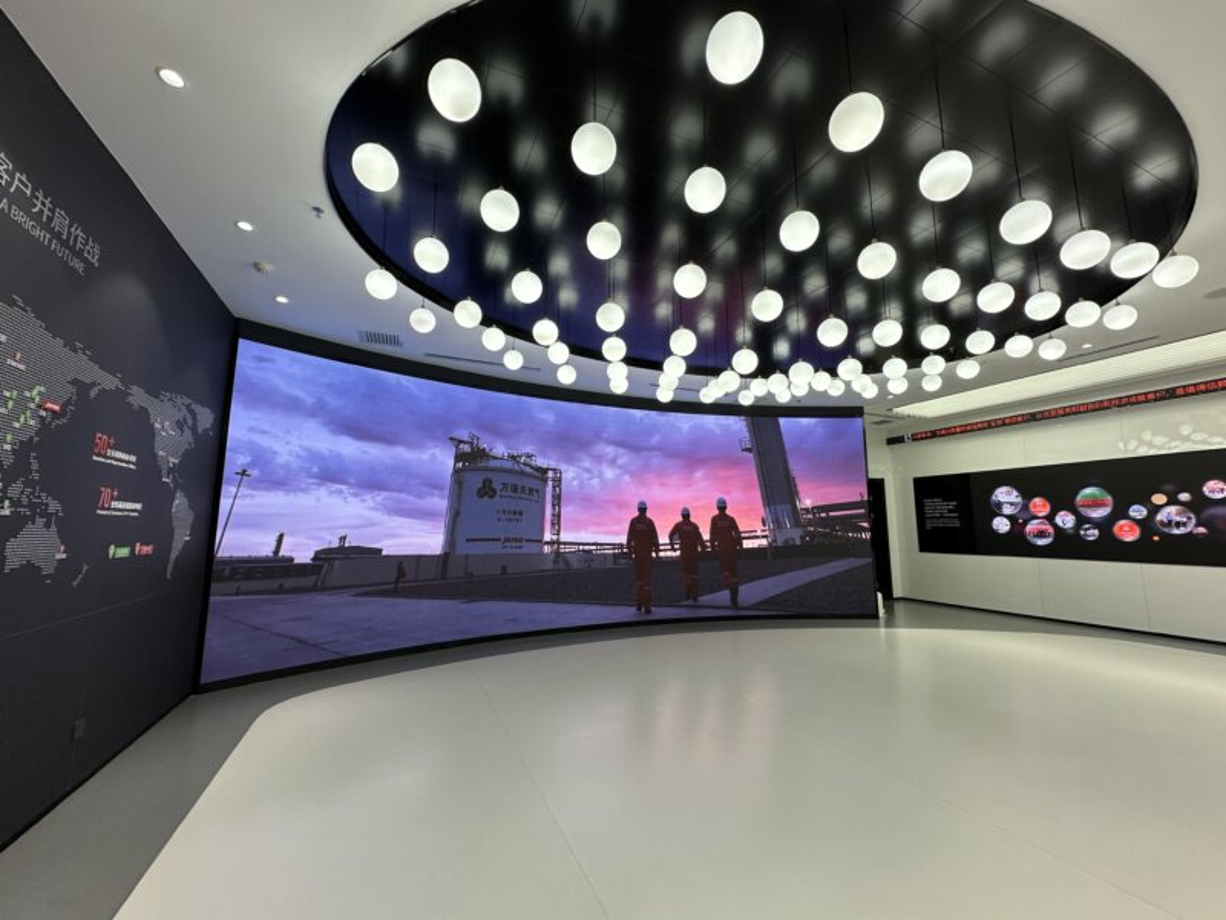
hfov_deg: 102.1
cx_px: 613
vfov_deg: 85.7
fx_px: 496
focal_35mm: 14
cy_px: 460
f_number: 2.2
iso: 80
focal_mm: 2.22
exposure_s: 1/120
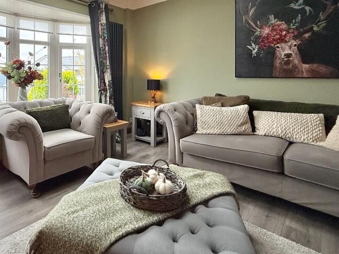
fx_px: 215
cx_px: 106
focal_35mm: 22
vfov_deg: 59.1
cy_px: 76
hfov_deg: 73.4
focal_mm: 2.22
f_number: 2.2
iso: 64
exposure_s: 1/114
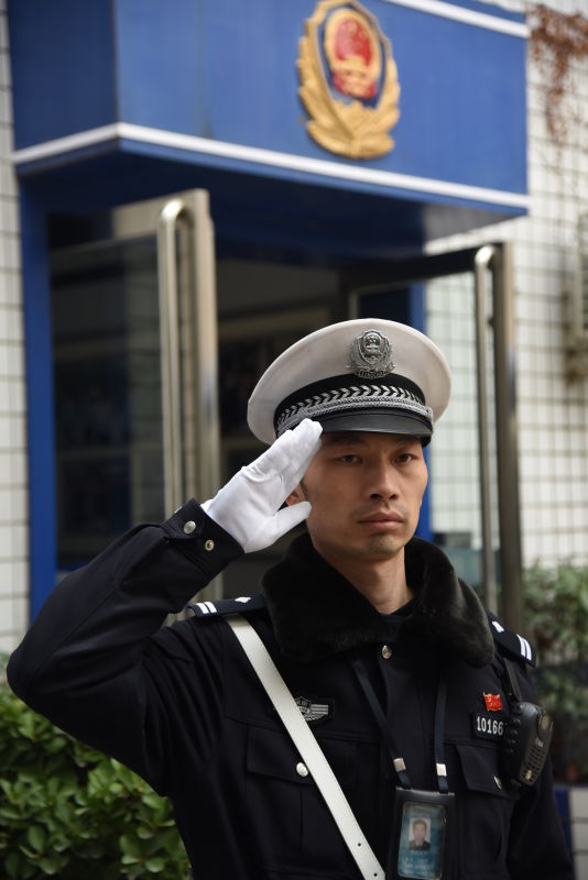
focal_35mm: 66
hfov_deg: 20.6
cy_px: 440
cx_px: 294
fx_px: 1615
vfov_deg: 30.5
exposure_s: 1/80
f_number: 4
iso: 500
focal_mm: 66
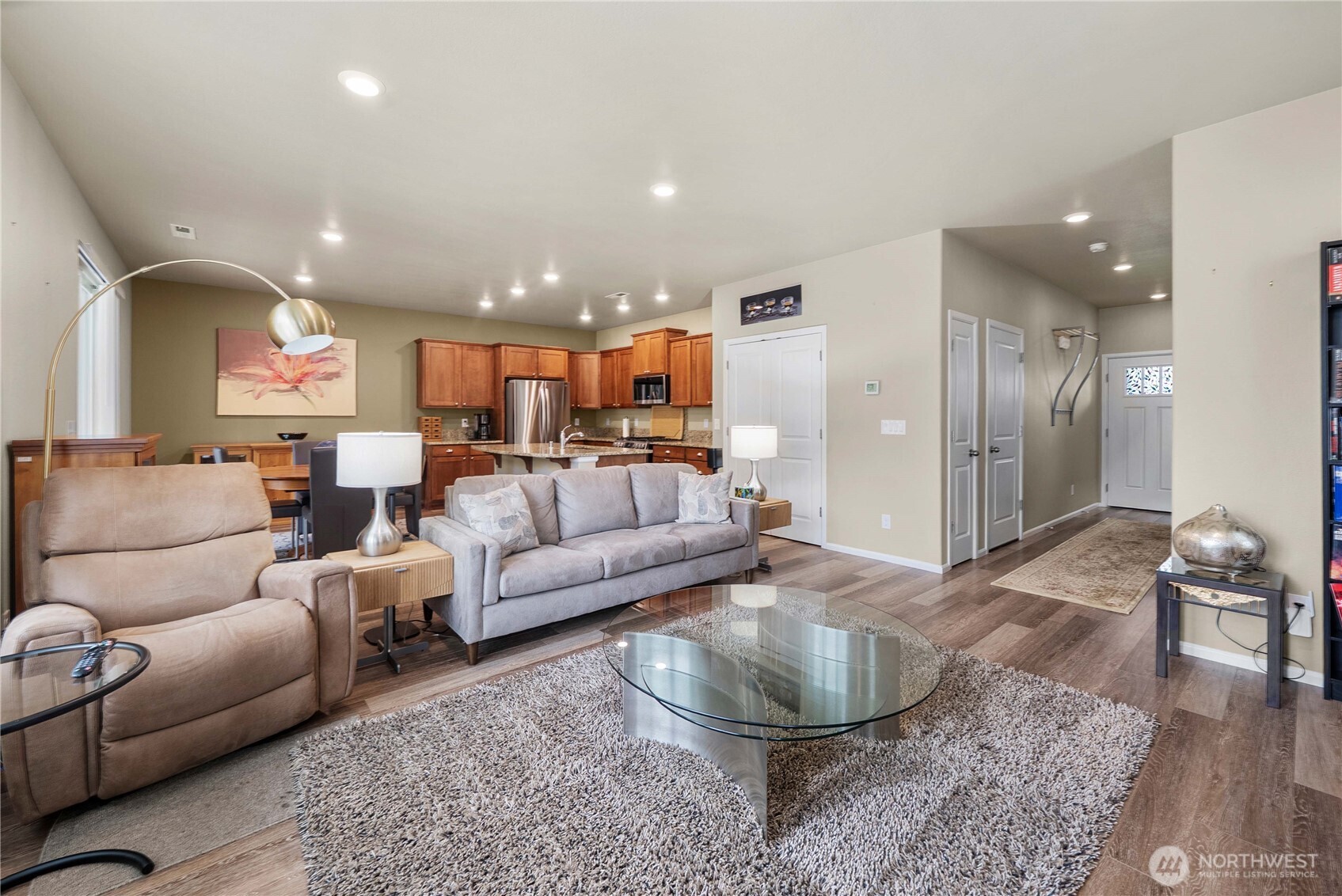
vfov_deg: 85.5
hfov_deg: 108.3
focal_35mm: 13
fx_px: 485
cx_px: 671
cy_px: 448
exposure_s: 1/3
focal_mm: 13
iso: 1000
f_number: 7.1
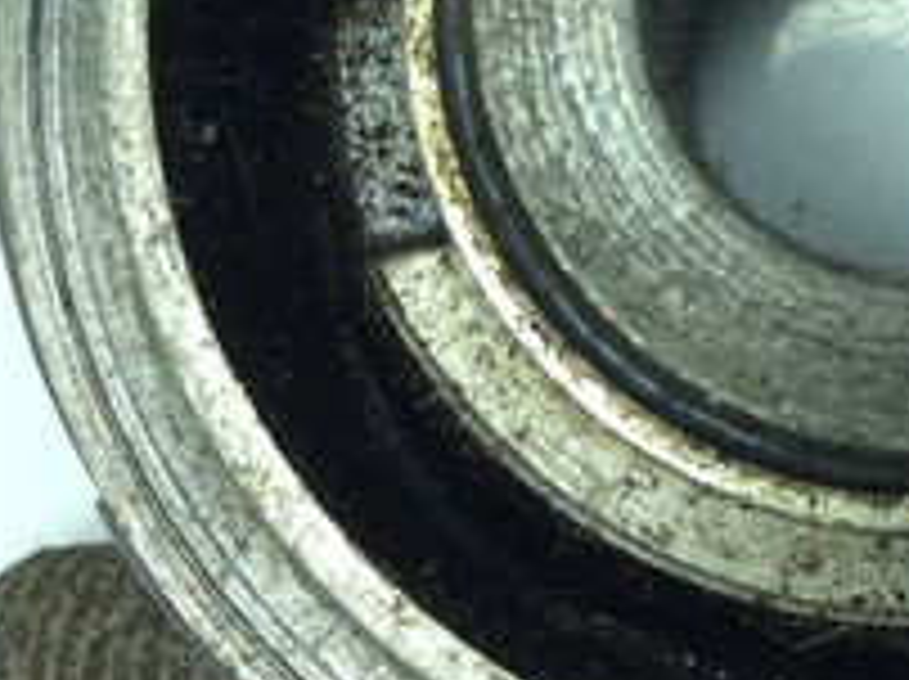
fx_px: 2492
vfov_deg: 15.3
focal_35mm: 95
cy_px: 18
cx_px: 958
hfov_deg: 19.9
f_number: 2.4
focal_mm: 3.3
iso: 32
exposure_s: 1/215
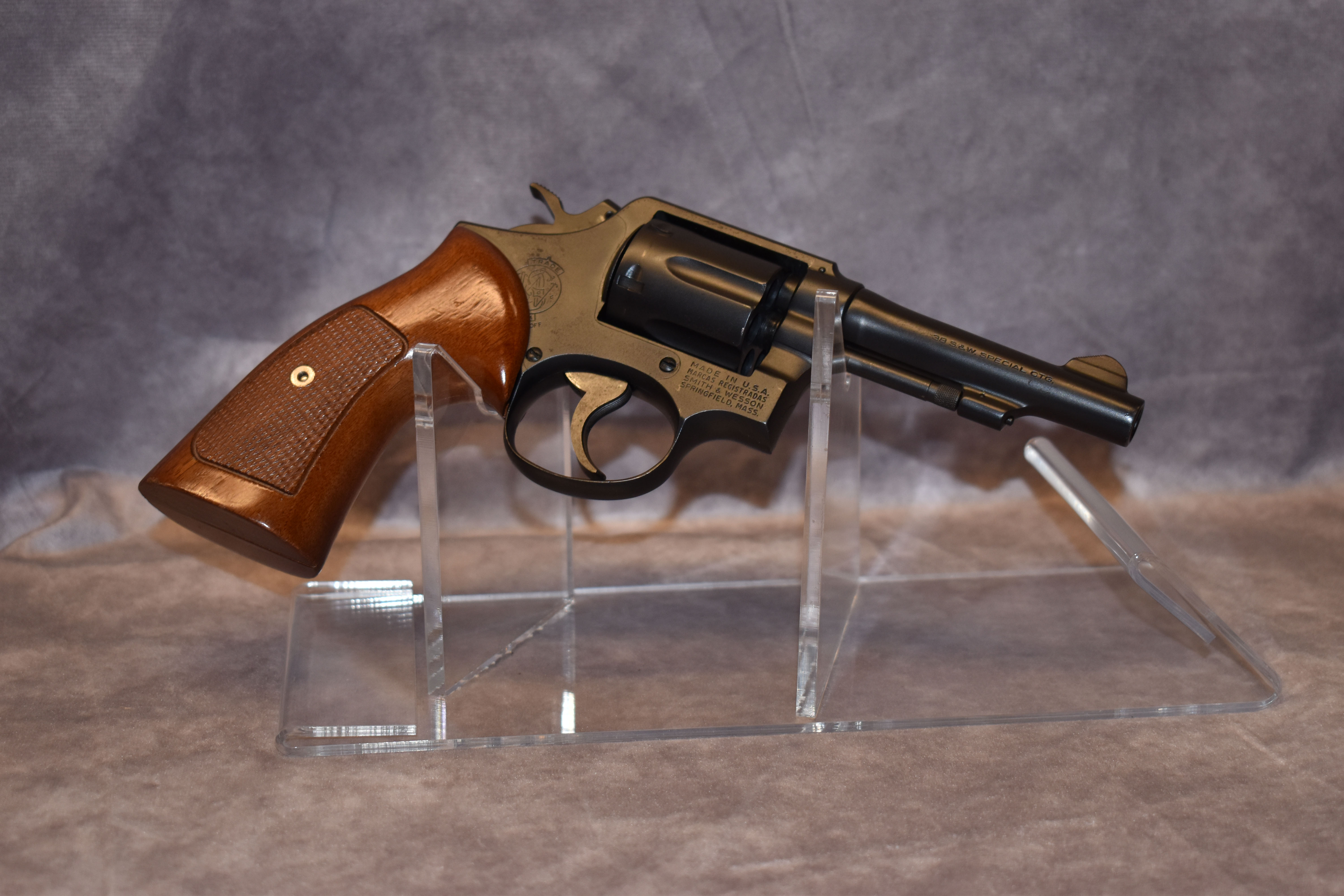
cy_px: 448
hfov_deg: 35.1
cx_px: 672
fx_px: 2128
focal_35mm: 57
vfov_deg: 23.8
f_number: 4.8
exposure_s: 1/80
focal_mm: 38
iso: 450
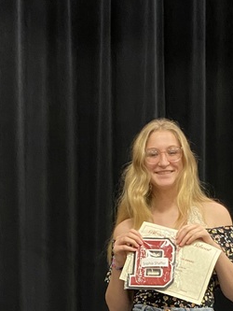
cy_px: 356
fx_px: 718
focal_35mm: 80
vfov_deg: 22.8
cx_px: 170
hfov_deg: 18.3
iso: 500
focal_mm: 4.25
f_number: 1.8
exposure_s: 1/30
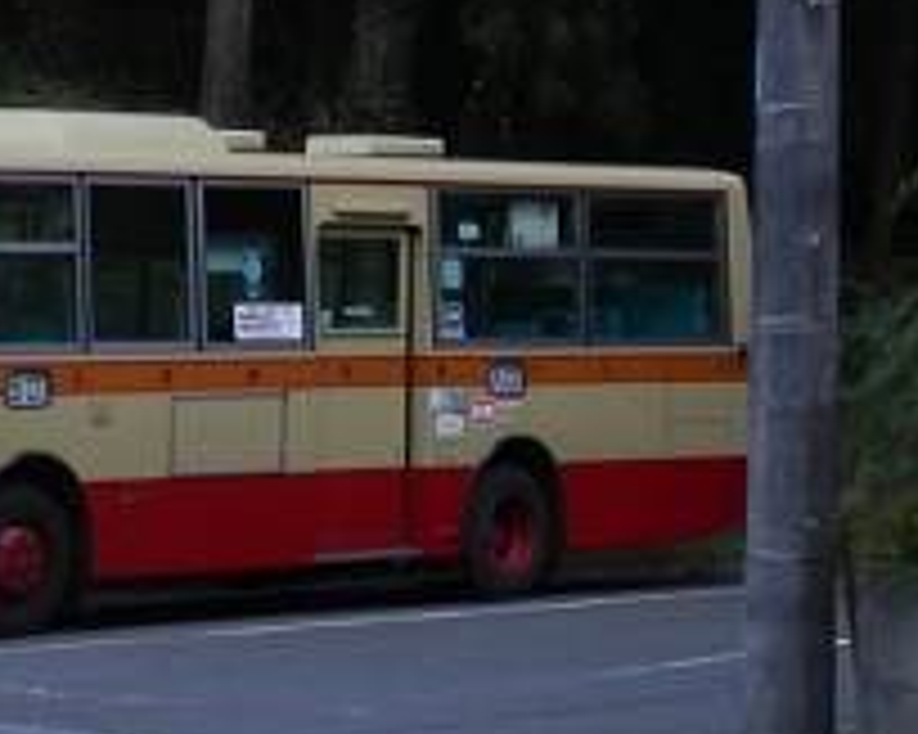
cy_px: -117
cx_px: 1179
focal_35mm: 188
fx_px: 5105
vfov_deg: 8.1
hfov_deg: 10.1
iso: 125
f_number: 4
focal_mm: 8.9
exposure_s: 1/100
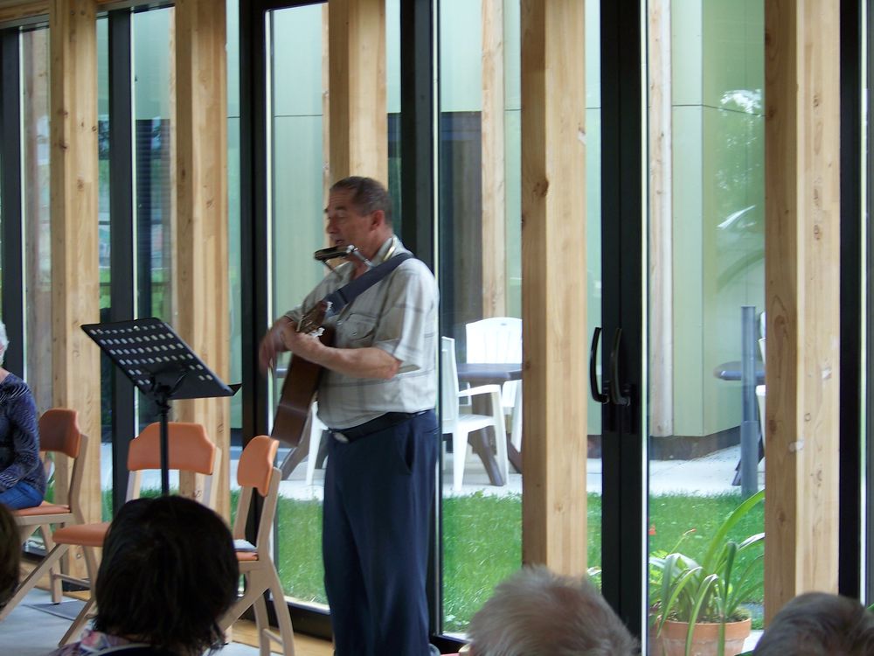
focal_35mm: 106
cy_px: 328
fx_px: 2676
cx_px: 437
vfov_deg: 14.0
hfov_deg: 18.5
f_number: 3.2
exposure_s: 1/40
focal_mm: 17.6
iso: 64
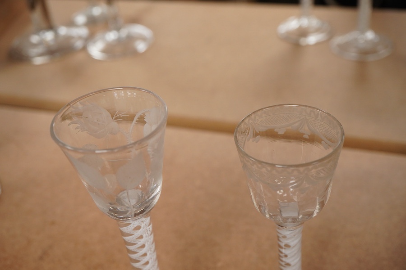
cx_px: 203
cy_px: 135
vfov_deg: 29.9
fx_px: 507
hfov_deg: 43.6
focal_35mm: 45
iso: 1250
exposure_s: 1/125
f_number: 8
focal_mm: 30
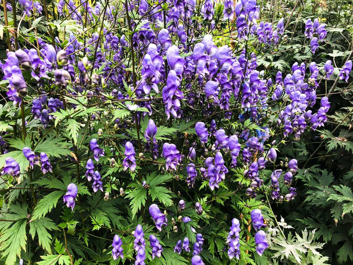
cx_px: 176
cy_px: 132
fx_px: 286
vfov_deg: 49.7
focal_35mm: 28
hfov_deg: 63.4
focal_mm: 4
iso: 25
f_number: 1.8
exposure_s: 1/120
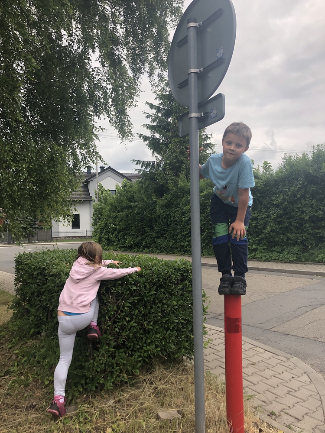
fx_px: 351
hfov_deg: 49.7
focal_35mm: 28
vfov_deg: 63.4
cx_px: 162
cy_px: 216
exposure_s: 1/209
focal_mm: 3.99
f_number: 1.8
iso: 20
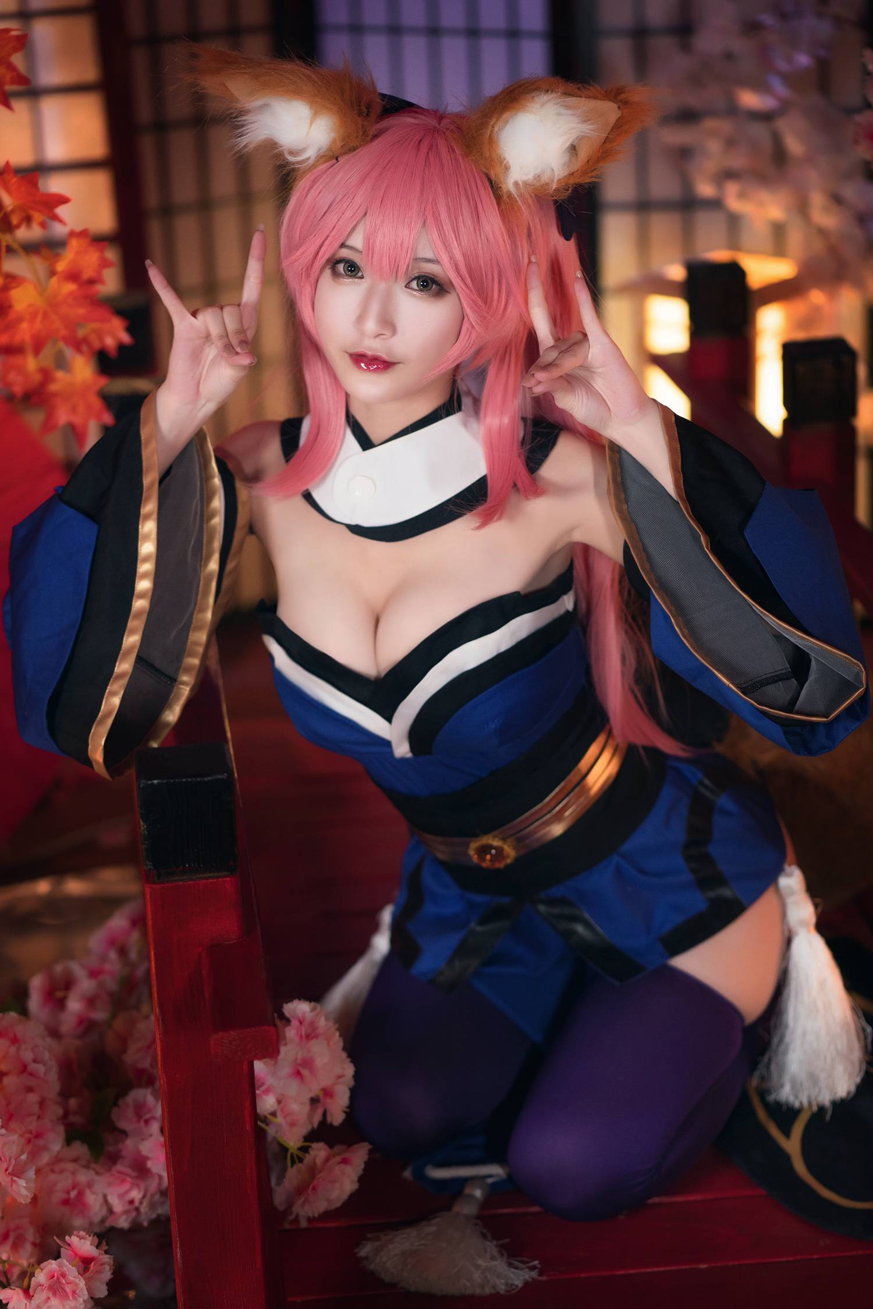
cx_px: 436
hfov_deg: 16.1
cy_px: 654
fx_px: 3092
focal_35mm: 85
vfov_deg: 23.9
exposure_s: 1/160
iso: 1250
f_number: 2.5
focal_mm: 85
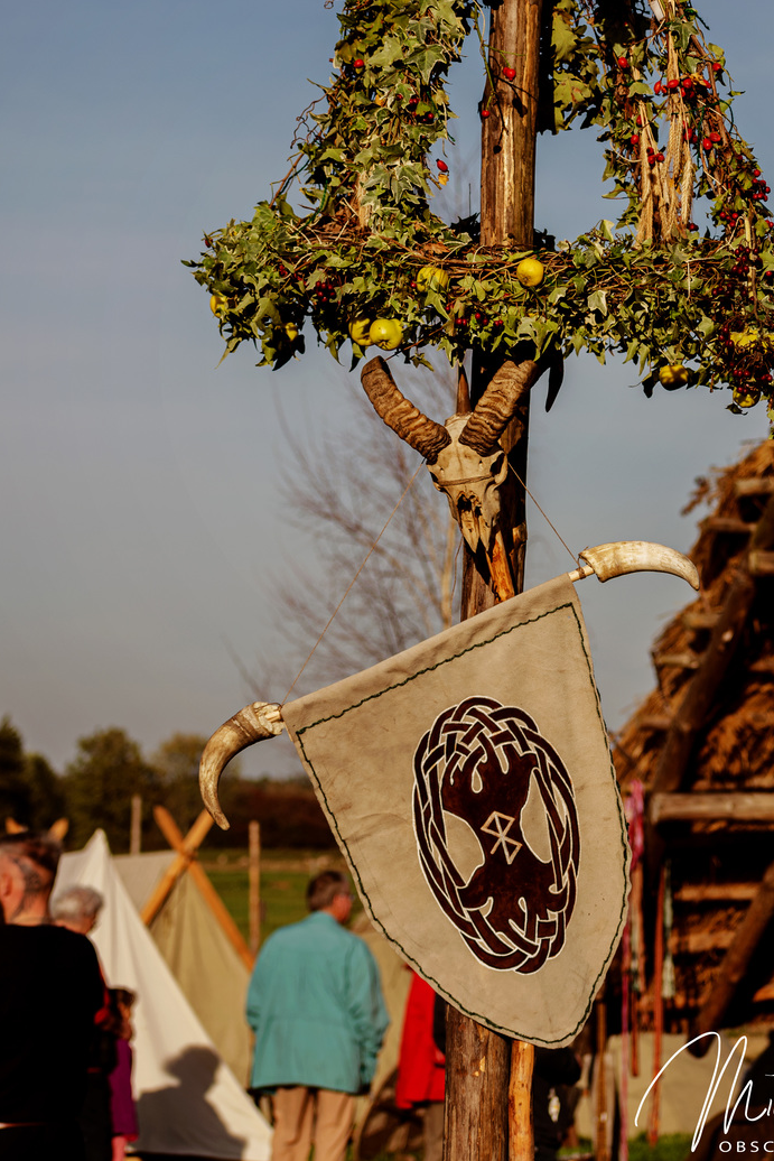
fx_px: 4900
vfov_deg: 13.5
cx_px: 501
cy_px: 354
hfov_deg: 9.0
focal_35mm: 152
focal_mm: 70
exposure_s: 1/640
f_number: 4.5
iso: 100
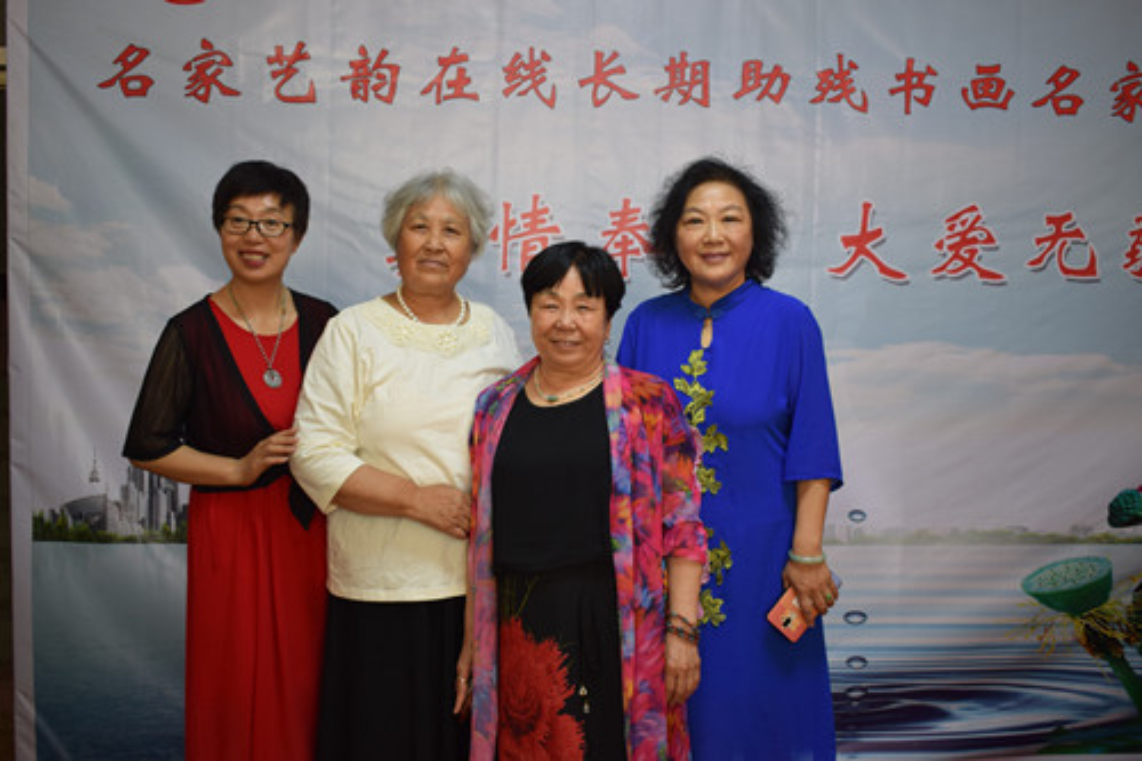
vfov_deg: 33.0
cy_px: 380
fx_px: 1284
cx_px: 571
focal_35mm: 40
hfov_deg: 47.9
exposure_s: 1/60
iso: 450
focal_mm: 27
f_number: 4
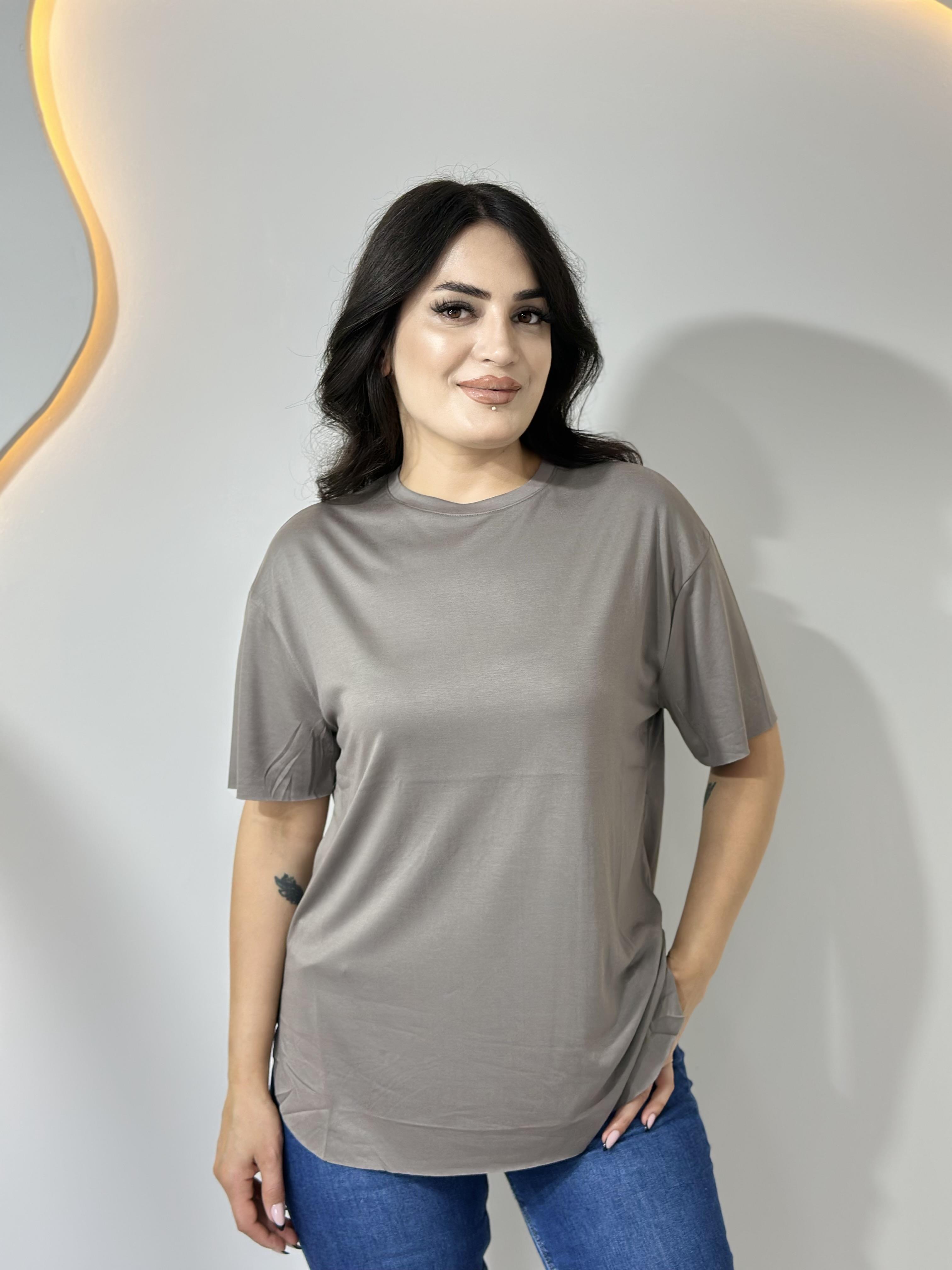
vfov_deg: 39.7
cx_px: 476
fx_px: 1760
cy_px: 635
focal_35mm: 48
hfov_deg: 30.3
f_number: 1.78
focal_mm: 6.86
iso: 64
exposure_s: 1/103
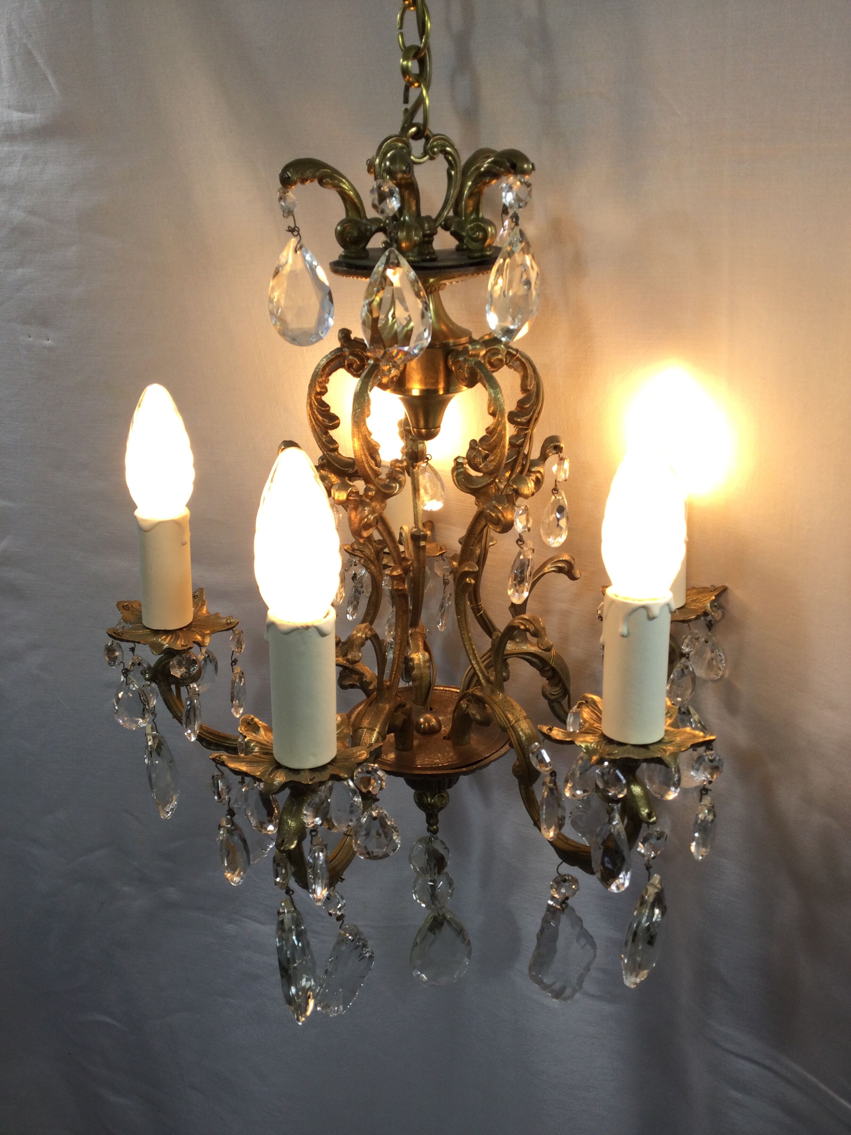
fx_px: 1016
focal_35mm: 31
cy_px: 568
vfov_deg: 58.4
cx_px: 426
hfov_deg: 45.4
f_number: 2.4
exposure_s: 1/100
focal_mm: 3.3
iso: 25
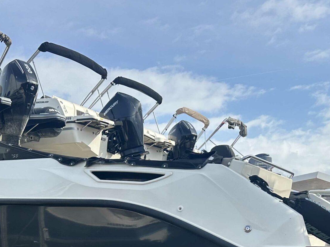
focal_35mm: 55
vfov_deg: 24.7
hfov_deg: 34.9
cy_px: 274
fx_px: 524
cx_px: 157
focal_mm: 6.86
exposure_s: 1/3155
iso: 80
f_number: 1.78
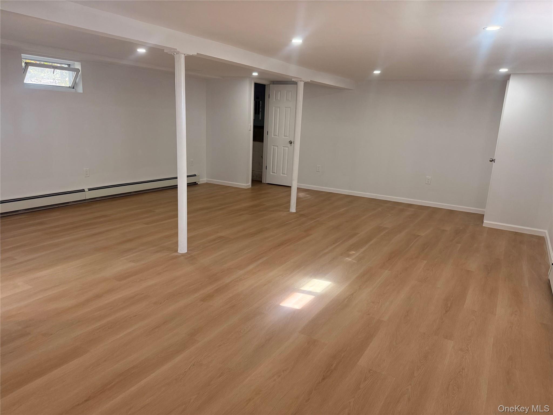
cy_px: 208
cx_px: 276
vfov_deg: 56.8
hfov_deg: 71.6
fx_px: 383
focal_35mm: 24
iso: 200
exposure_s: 1/136
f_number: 1.78
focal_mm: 6.76
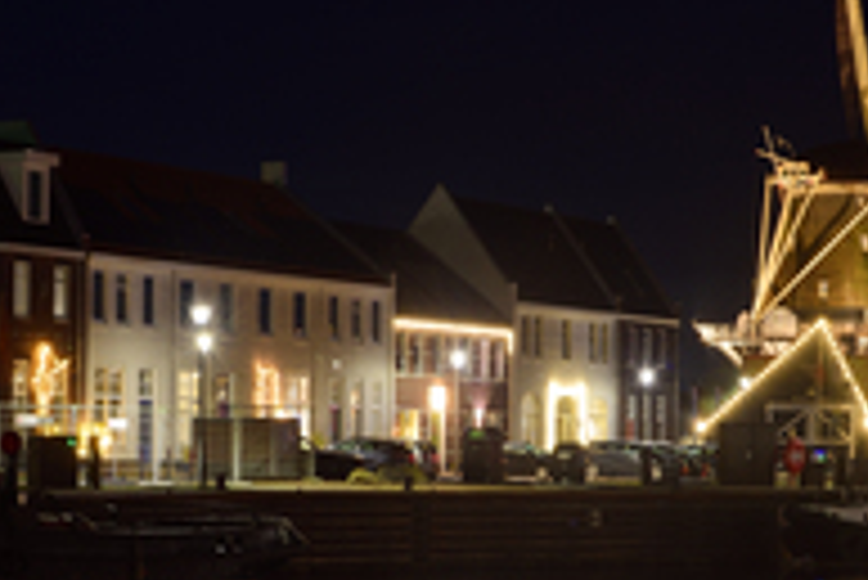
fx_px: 3021
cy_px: 357
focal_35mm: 125
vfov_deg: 11.0
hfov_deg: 16.3
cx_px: 558
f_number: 8
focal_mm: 35
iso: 250
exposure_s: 8
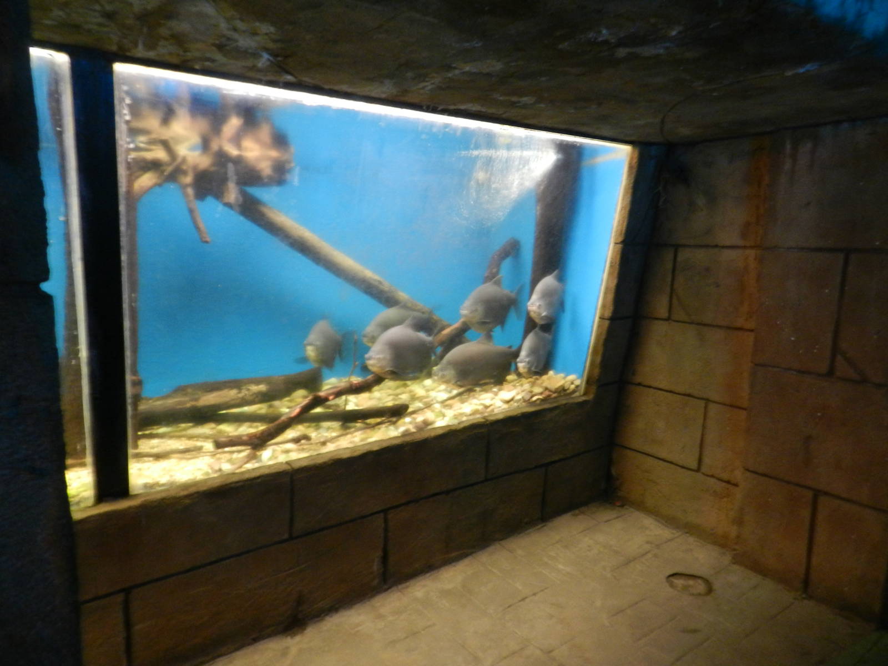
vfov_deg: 58.9
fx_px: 590
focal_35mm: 23
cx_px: 444
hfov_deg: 73.9
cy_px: 333
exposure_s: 1
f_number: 3.4
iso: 400
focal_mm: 4
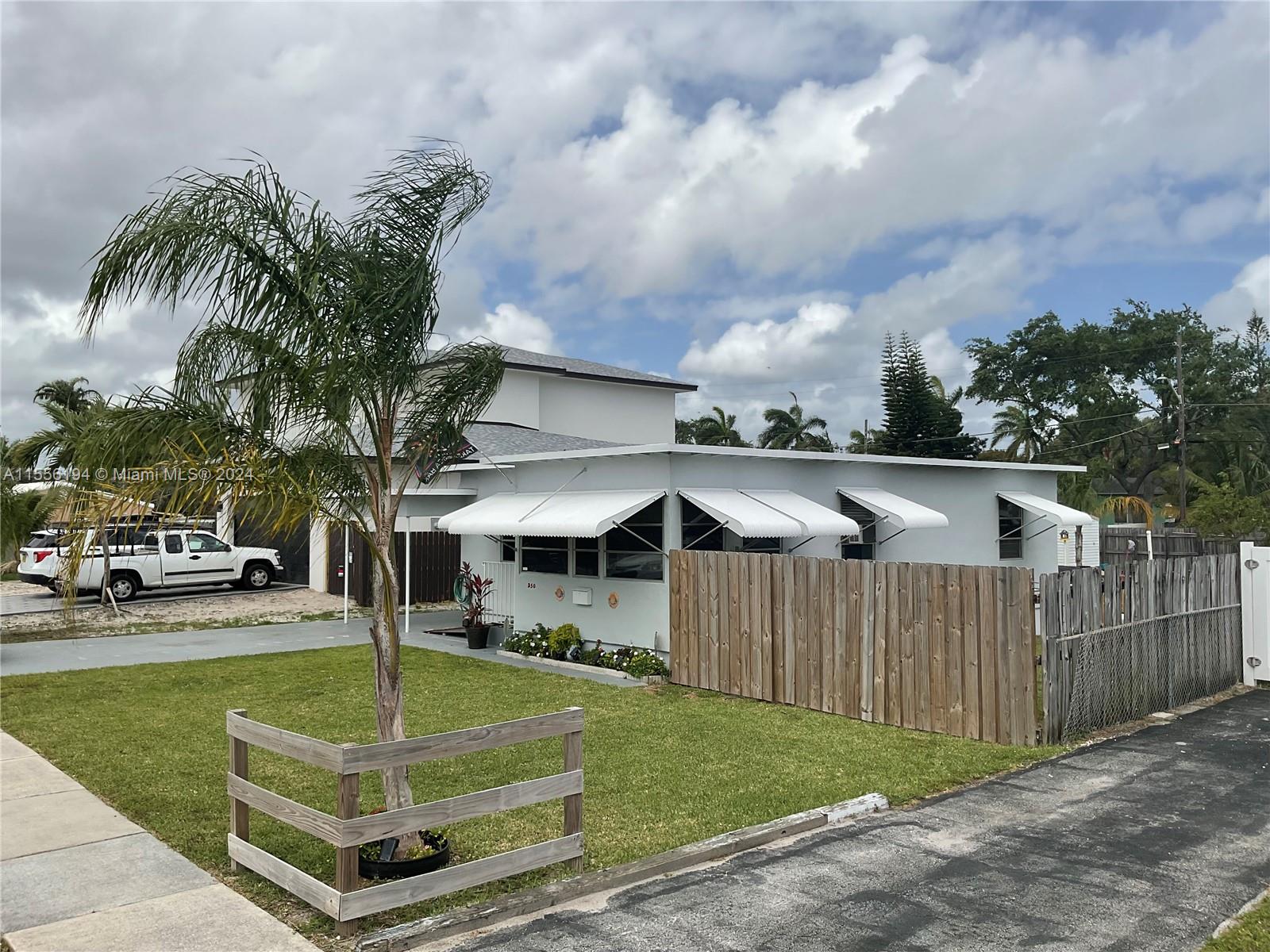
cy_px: 476
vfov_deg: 48.2
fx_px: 1064
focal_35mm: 29
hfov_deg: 61.7
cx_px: 635
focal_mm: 3
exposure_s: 1/3322
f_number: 1.8
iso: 16
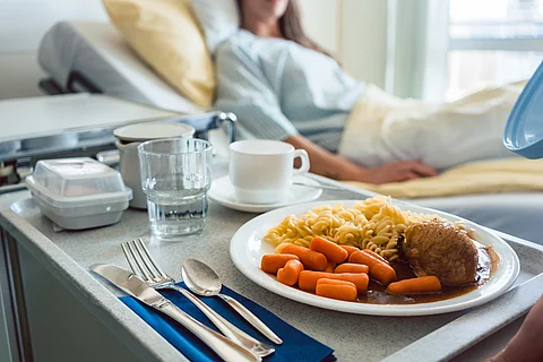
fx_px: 528
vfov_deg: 37.9
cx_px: 272
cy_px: 181
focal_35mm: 35
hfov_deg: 54.4
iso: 320
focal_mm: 35
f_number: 4
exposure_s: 1/125
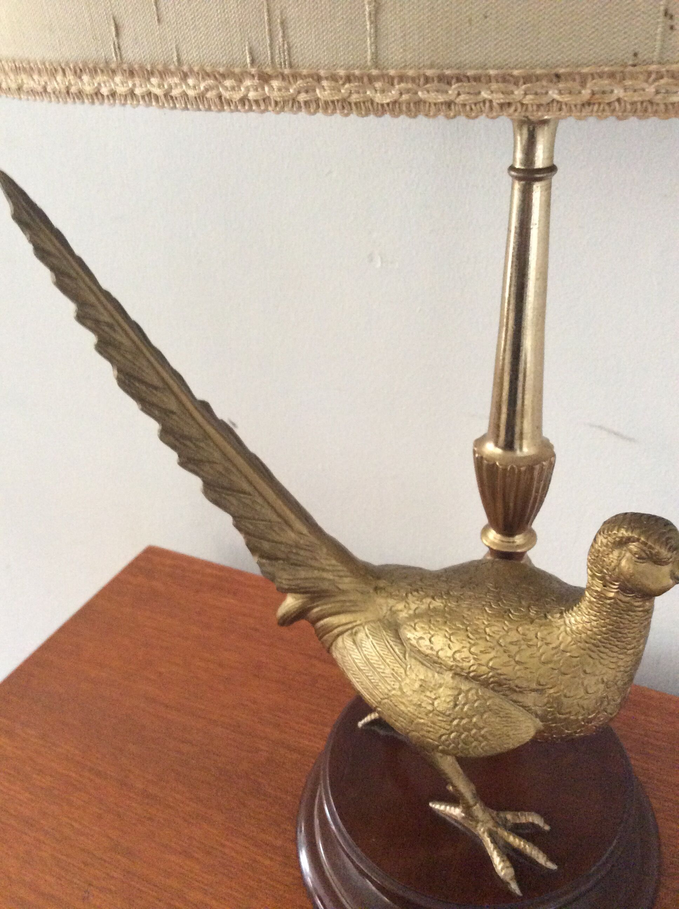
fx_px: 839
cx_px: 340
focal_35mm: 32
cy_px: 454
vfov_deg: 56.9
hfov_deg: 44.1
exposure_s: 1/17
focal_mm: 3.3
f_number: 2.4
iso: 320
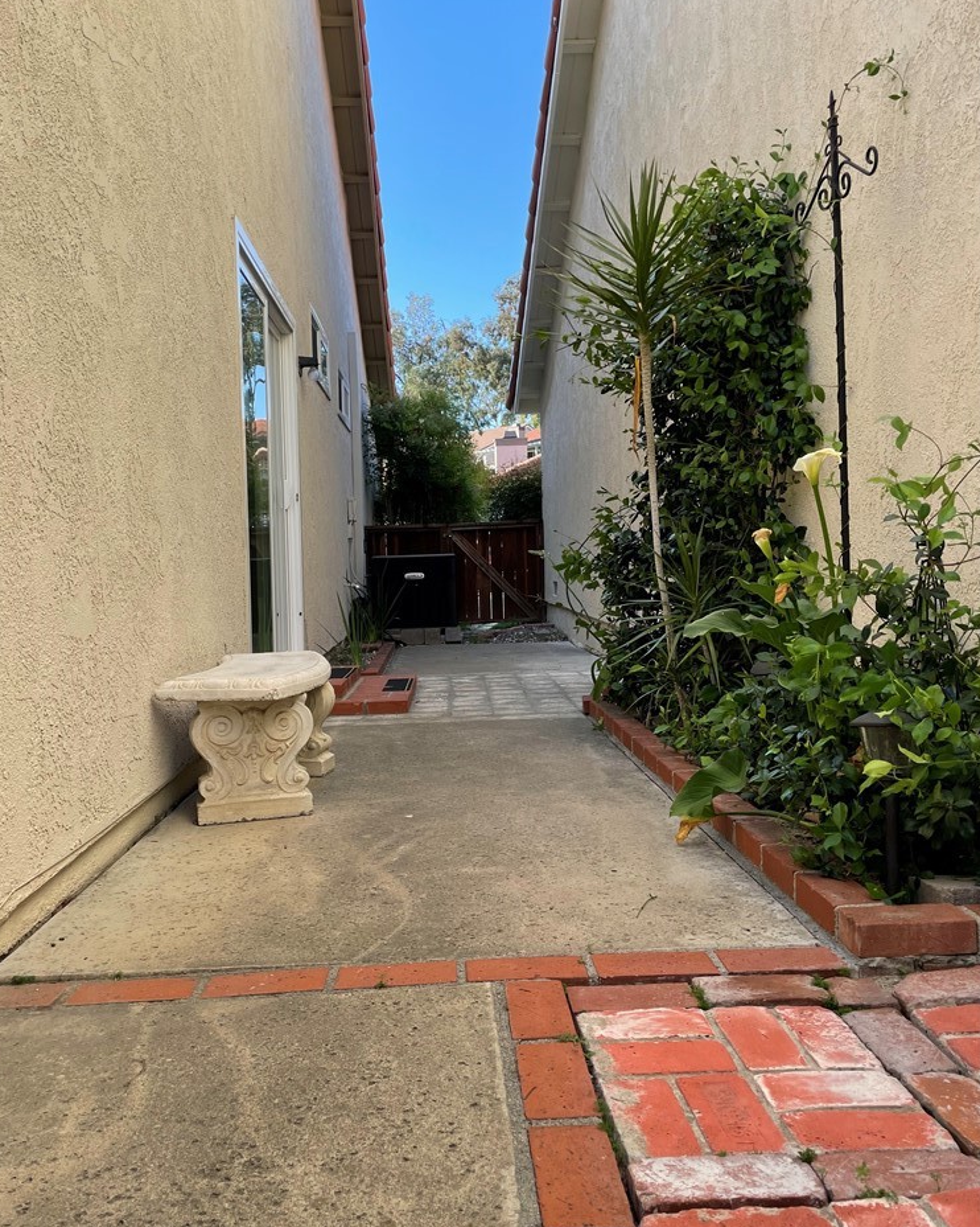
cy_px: 598
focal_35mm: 28
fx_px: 1015
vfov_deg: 62.2
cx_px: 477
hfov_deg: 51.5
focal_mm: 4.2
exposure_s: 1/575
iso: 32
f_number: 1.6
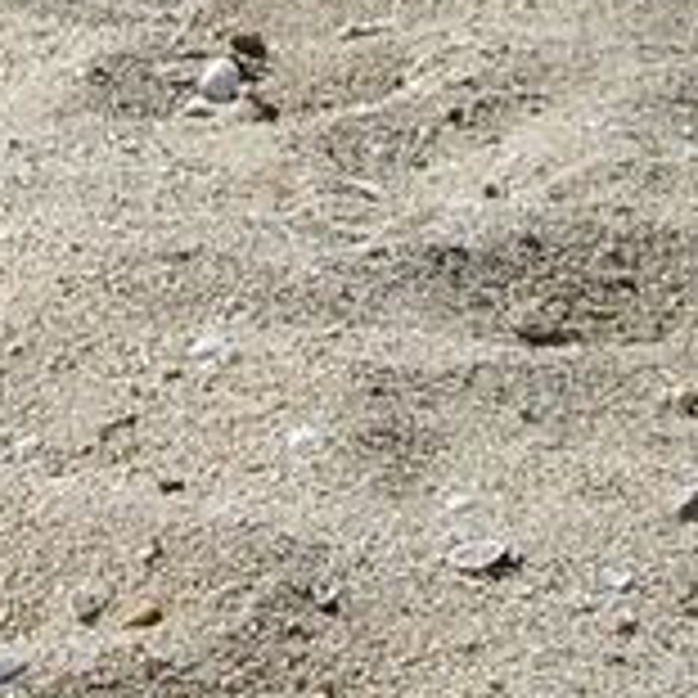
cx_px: -293
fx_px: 4471
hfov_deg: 8.7
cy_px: -781
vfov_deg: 8.4
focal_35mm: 196
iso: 50
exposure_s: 1/800
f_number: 4.3
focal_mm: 5.8
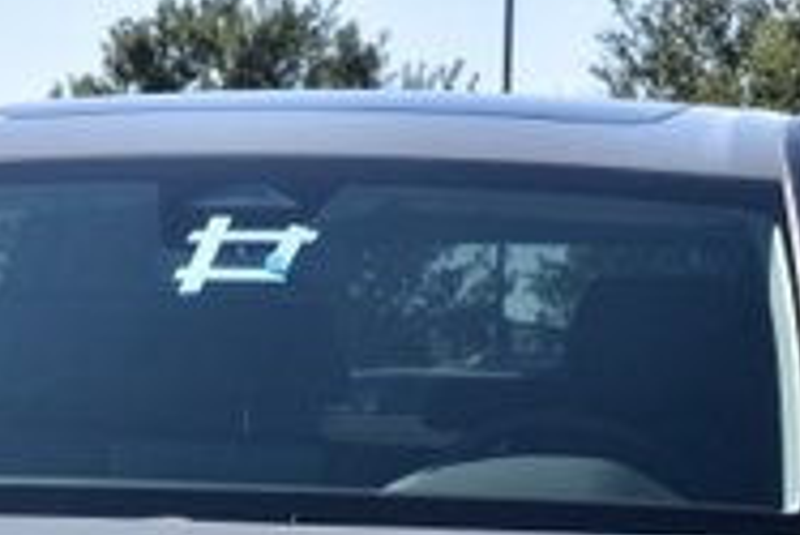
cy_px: 880
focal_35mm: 257
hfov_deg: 8.0
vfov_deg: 5.3
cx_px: 124
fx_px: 5715
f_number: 9
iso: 200
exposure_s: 1/320
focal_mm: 50
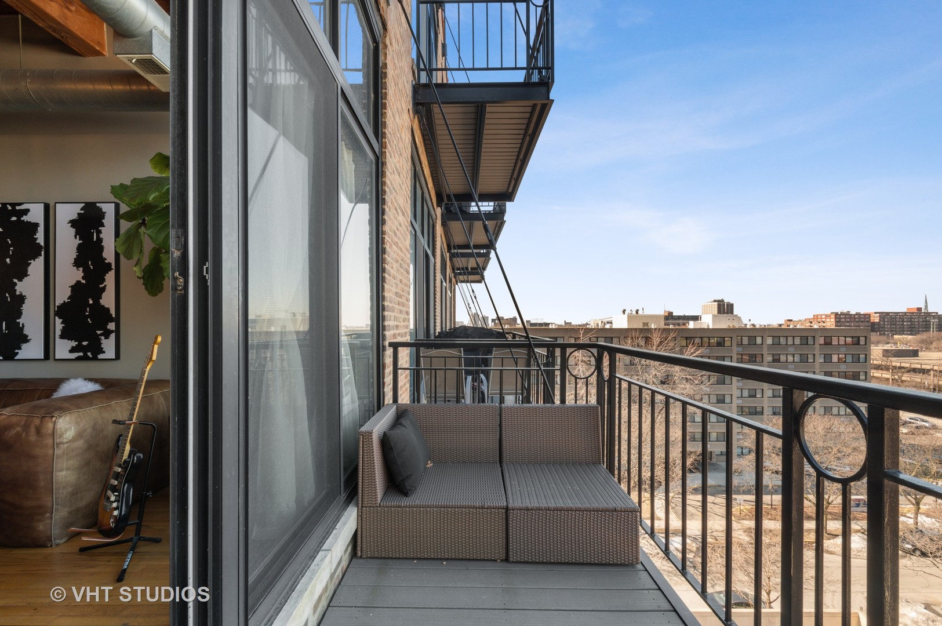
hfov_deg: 100.4
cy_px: 313
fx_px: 392
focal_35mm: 15
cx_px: 471
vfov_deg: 77.2
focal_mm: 10
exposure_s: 1/80
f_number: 11
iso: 100
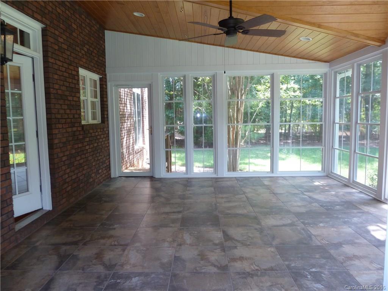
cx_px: 194
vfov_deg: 54.9
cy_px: 146
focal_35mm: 25
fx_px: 280
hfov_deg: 69.4
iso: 160
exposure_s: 1/30
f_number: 3.5
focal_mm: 4.1
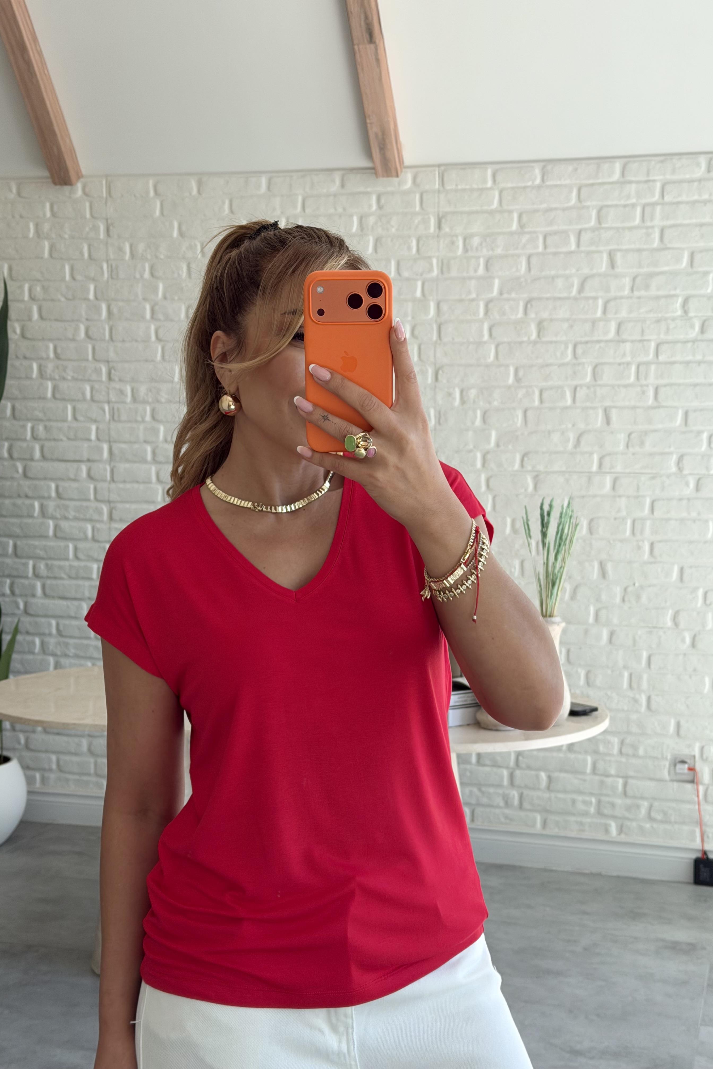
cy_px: 535
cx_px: 372
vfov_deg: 39.6
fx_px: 1485
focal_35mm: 50
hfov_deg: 27.0
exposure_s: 1/592
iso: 80
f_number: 1.78
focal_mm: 6.76
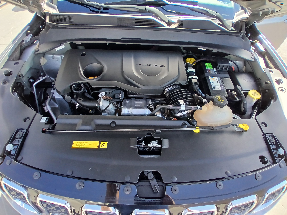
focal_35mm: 17
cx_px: 144
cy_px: 108
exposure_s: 1/120
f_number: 2.2
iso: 80
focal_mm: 1.4
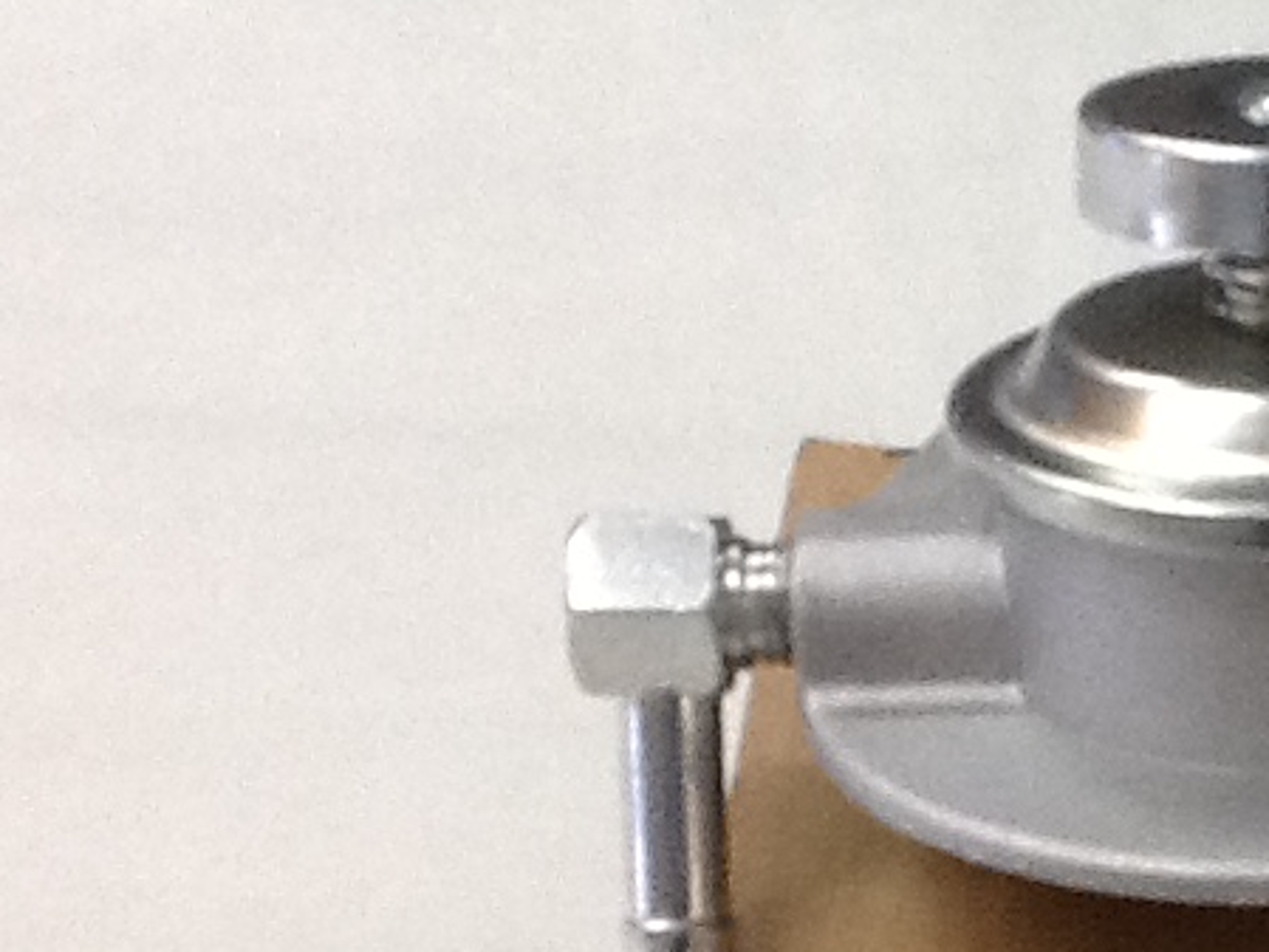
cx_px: 1345
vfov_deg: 15.4
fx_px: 3447
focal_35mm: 94
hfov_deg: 20.1
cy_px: 986
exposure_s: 1/33
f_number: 2.4
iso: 125
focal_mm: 2.03
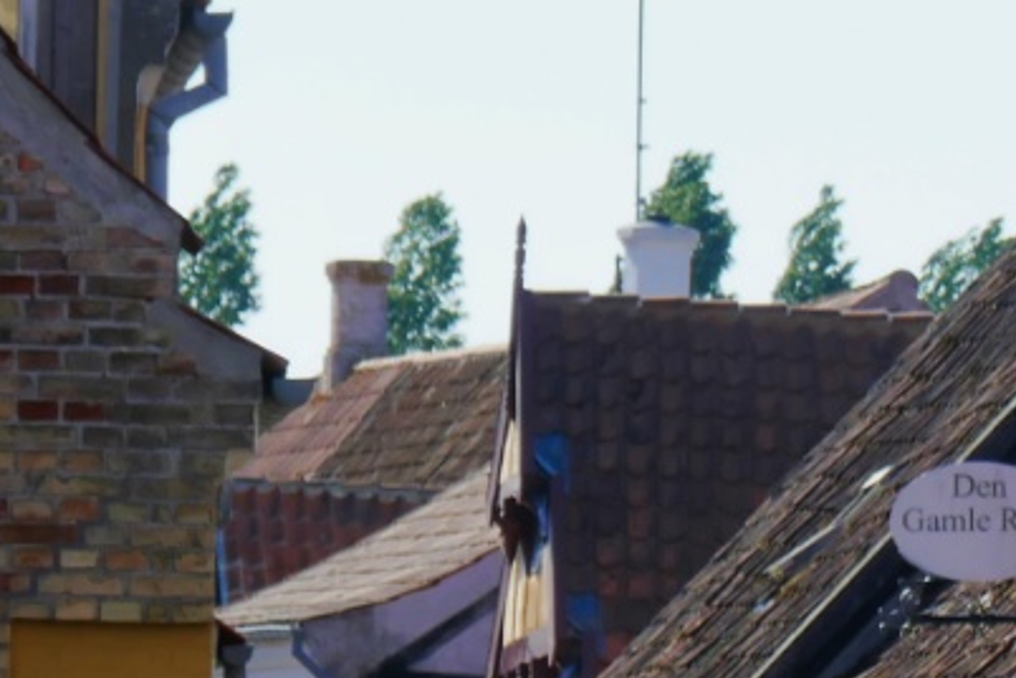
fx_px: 14166
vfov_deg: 2.7
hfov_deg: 4.1
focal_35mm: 502
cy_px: 799
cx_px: 1759
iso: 125
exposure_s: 1/500
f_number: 5.6
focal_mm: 46
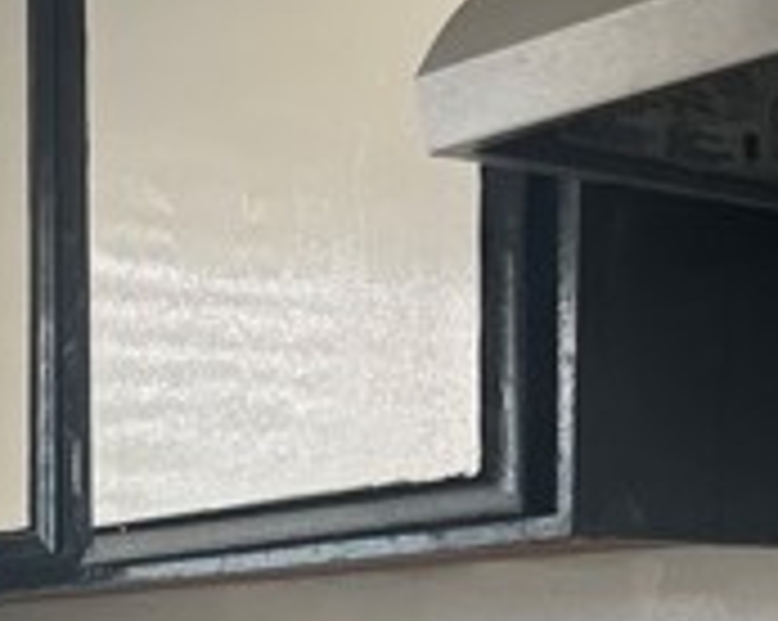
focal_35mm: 94
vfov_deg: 15.1
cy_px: 950
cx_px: -211
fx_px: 2162
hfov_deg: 19.0
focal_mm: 5.7
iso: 50
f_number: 1.5
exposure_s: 1/170
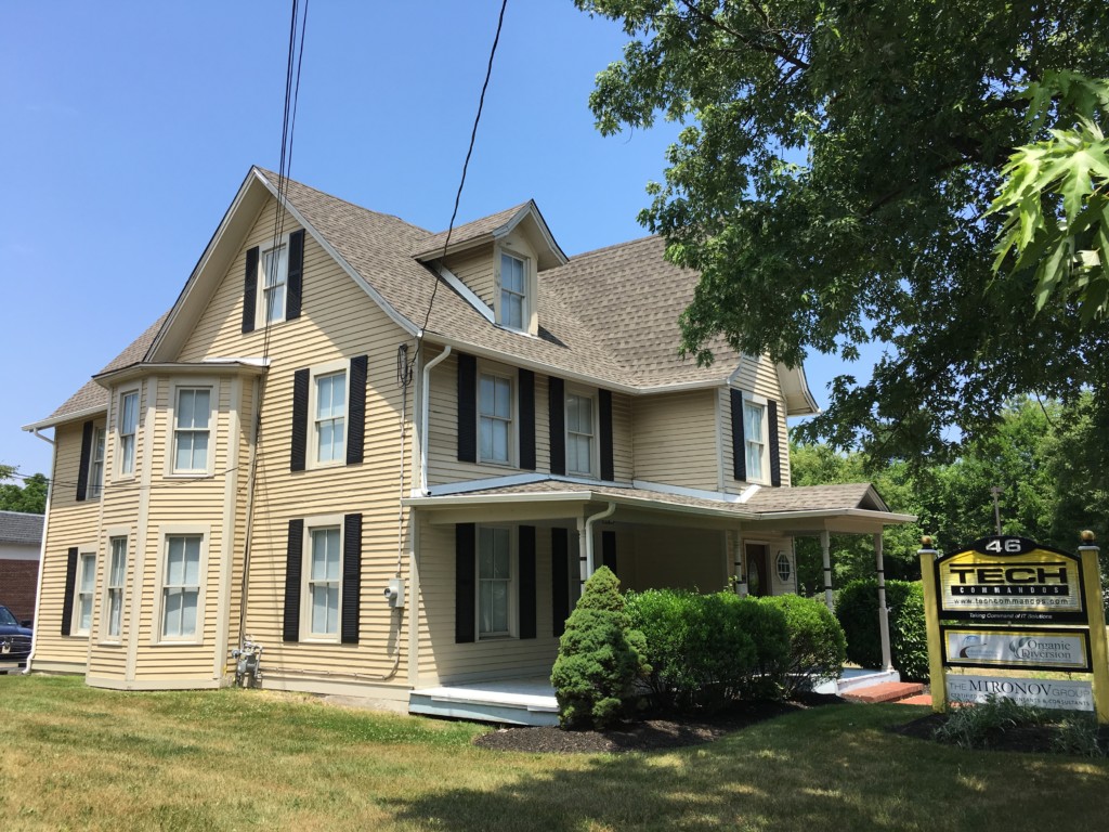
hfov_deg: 61.7
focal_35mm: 29
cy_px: 416
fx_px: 929
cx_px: 554
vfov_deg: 48.2
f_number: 2.2
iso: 25
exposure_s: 1/1068
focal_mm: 4.15
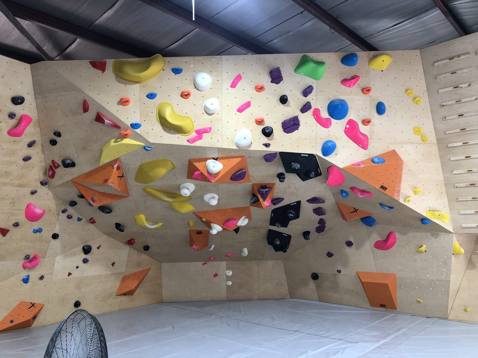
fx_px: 387
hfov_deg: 63.4
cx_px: 239
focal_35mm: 28
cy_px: 179
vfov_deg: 49.7
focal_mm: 3.99
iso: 25
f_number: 1.8
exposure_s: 1/33
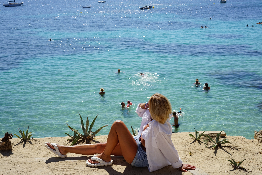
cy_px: 88
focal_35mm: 50
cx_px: 131
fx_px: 364
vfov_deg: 27.0
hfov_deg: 39.6
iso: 100
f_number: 8
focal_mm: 50
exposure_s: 1/320
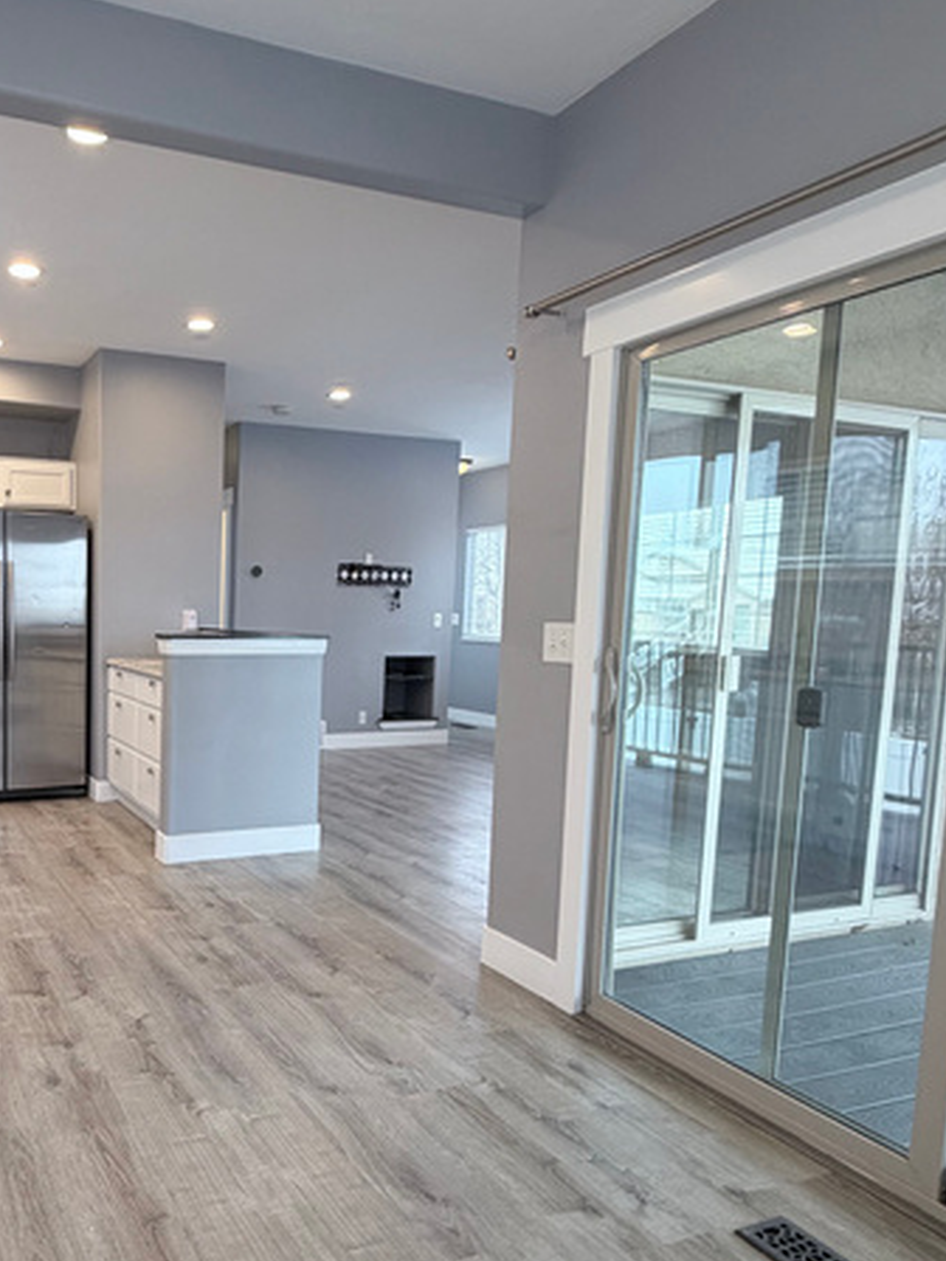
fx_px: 875
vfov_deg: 71.4
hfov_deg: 52.5
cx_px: 166
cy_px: 695
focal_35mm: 24
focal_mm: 2.22
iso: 160
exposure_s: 1/120
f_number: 2.2
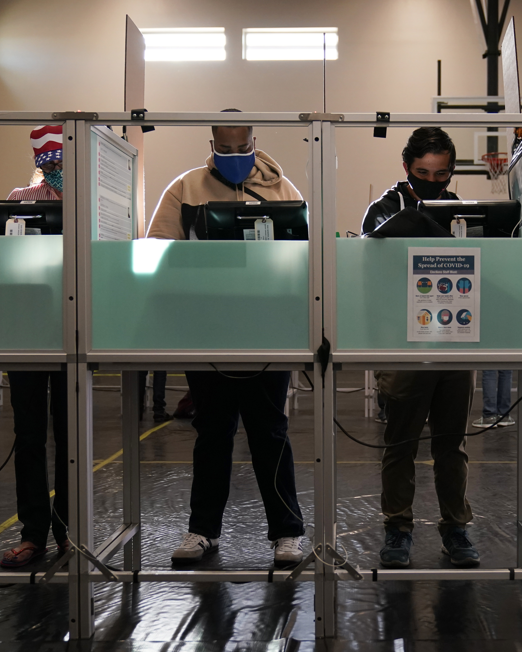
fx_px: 850
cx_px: 356
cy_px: 324
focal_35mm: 44
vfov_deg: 42.0
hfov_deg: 33.8
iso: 2000
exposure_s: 1/400
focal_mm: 31
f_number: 2.8
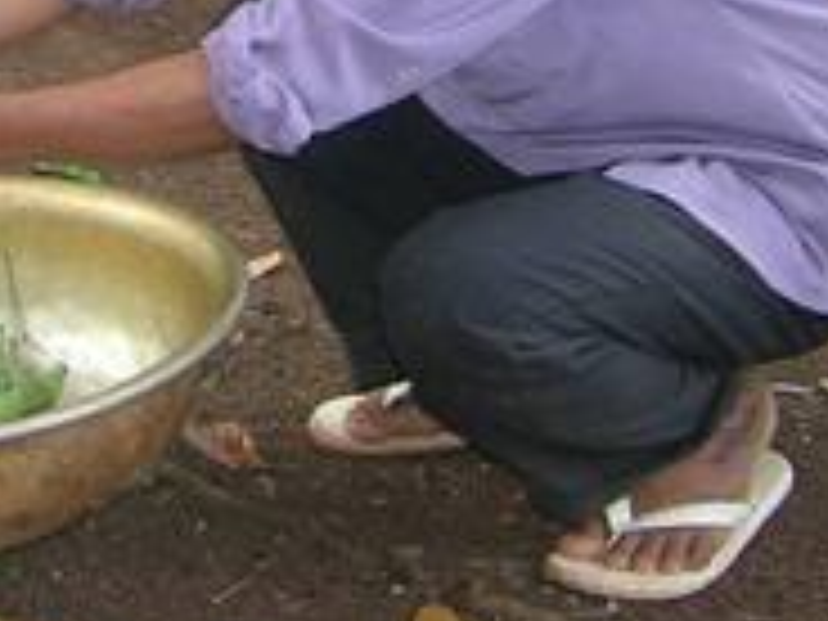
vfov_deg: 12.2
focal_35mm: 118
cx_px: 63
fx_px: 2823
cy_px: -187
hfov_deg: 16.4
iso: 50
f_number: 2.9
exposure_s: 1/30
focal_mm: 5.7
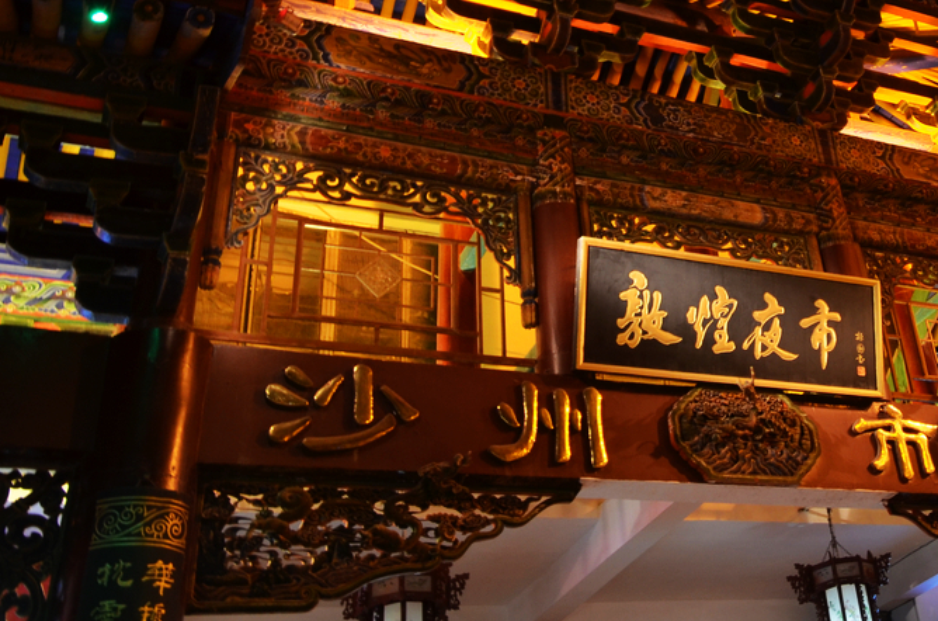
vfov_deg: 28.3
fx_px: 1196
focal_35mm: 46
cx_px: 777
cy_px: 103
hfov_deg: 40.7
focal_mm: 16
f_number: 5
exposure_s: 1/1.6
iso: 200
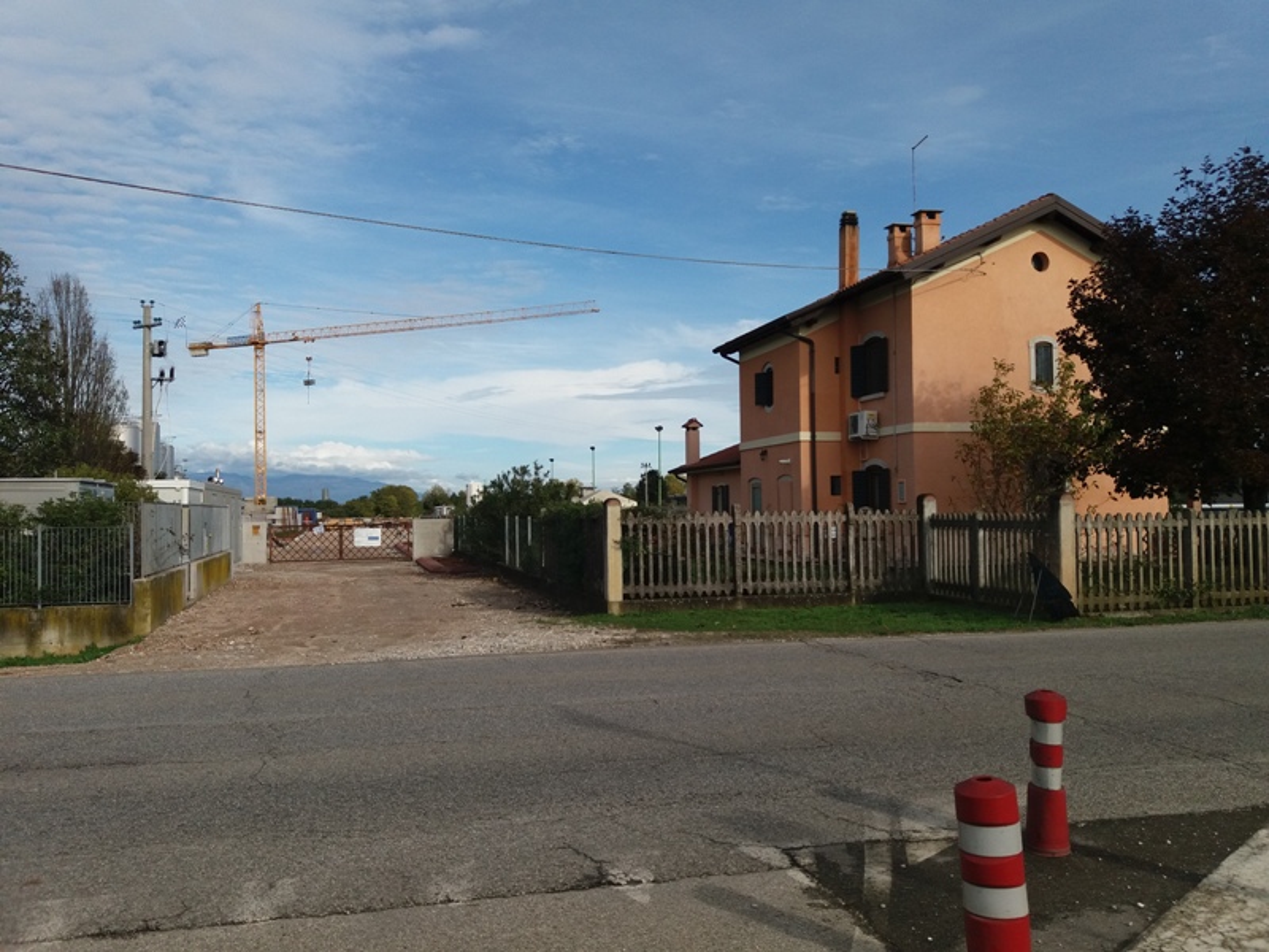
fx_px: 1026
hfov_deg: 63.4
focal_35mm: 28
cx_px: 634
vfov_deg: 49.7
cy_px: 476
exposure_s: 1/2230
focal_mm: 3.7
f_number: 1.9
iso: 64
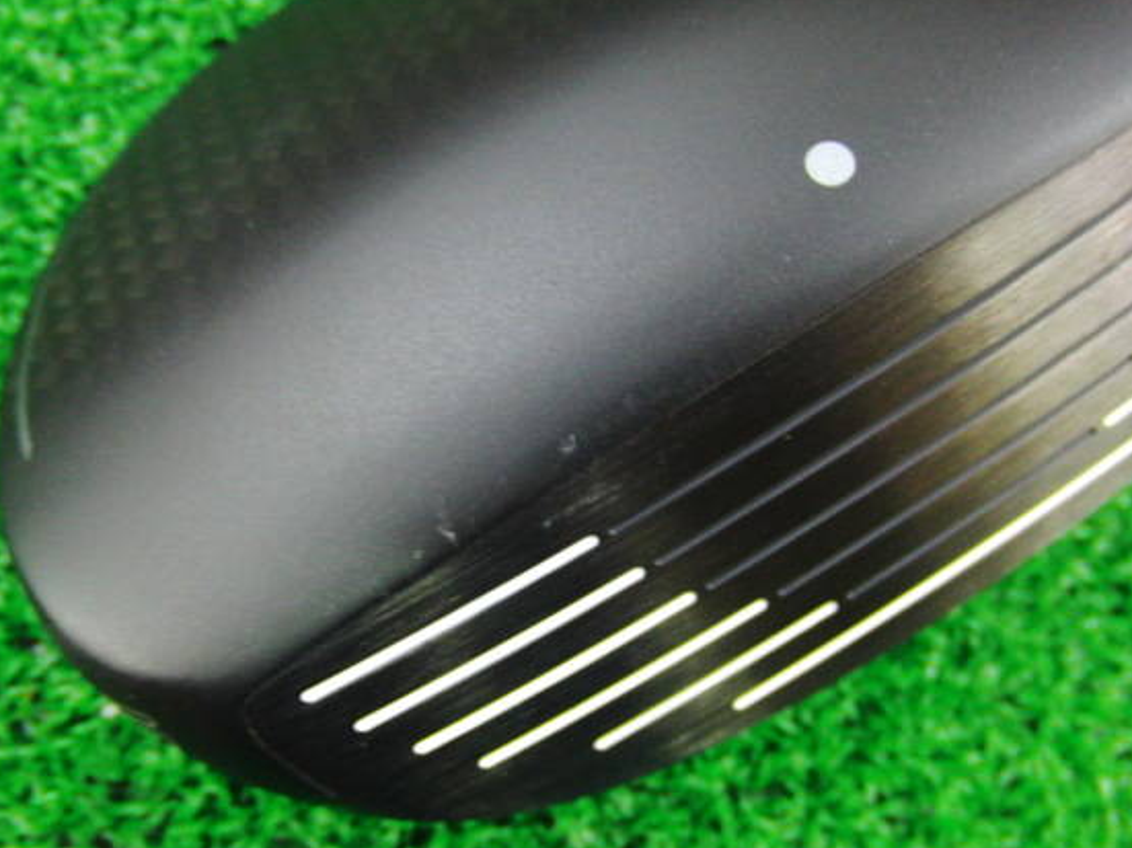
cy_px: 464
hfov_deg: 43.9
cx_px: 573
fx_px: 1406
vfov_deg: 33.6
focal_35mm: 43
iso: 400
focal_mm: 6.42
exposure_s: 1/15
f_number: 3.6
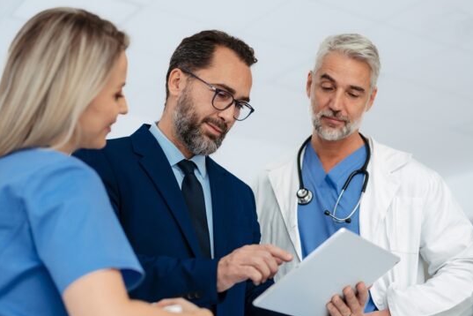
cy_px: 153
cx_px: 280
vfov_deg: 21.9
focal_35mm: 62
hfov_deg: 32.3
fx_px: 815
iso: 125
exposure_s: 1/250
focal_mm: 35
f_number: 1.4
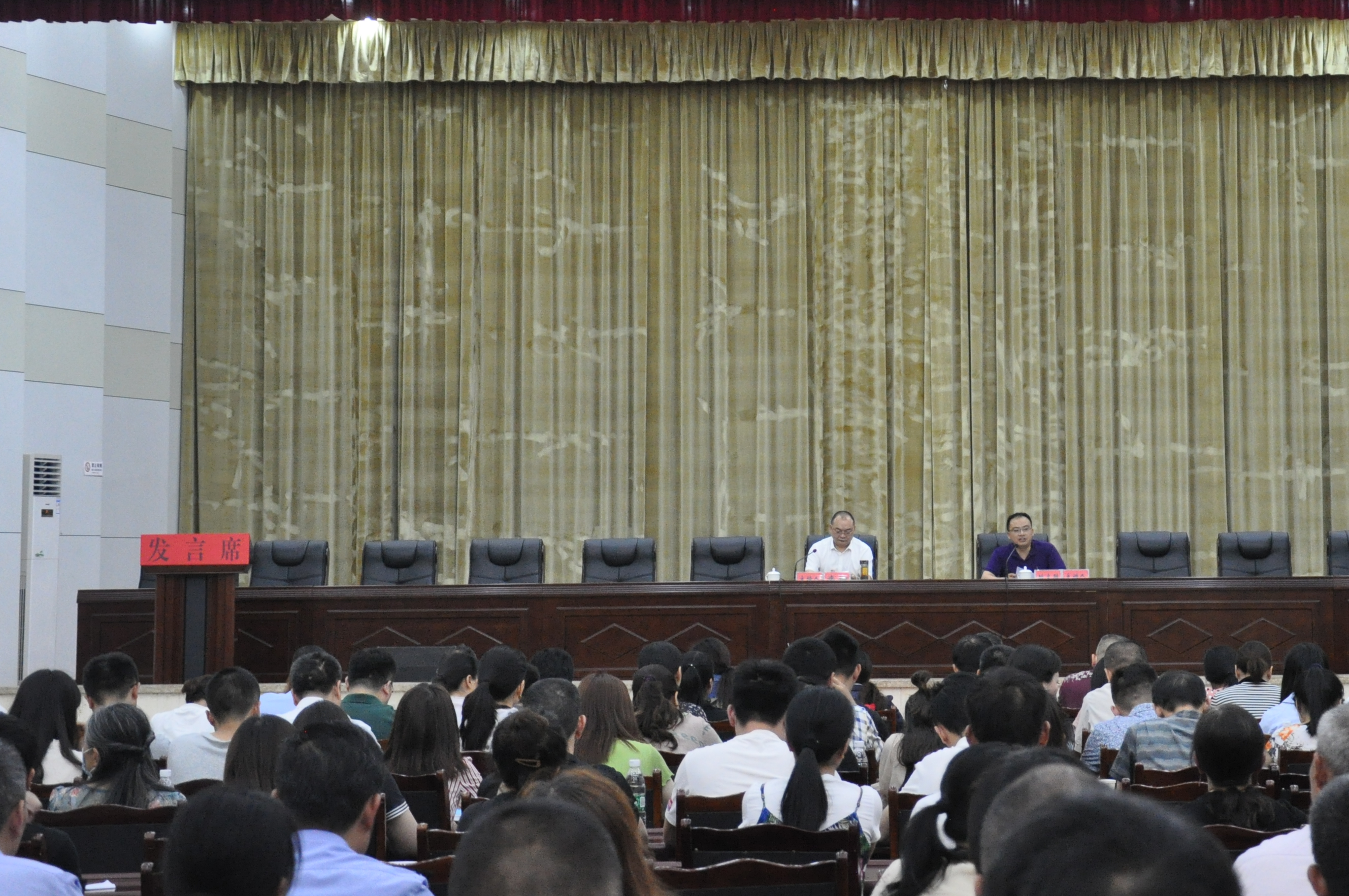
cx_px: 971
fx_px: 3443
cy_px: 294
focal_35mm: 92
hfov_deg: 22.0
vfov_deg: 14.8
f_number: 4.5
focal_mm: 38
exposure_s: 1/50
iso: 1600
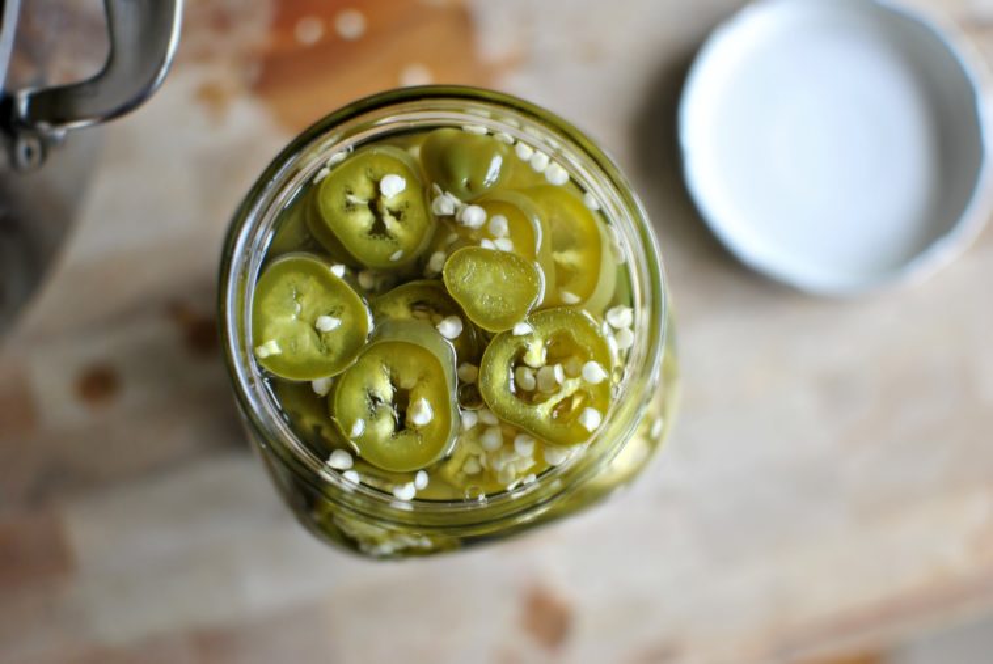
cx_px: 496
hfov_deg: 37.8
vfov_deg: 25.8
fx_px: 1449
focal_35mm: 52
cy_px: 332
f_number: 2.2
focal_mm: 35
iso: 280
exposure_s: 1/160
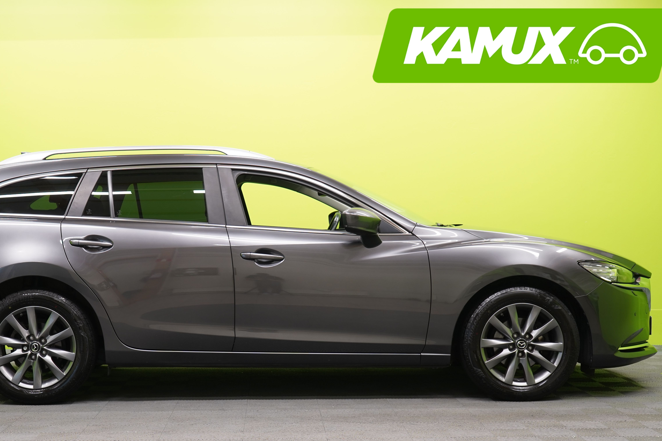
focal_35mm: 59
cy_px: 270
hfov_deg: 33.8
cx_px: 264
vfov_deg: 23.0
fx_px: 1085
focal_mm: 45
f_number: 4.5
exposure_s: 1/25
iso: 400
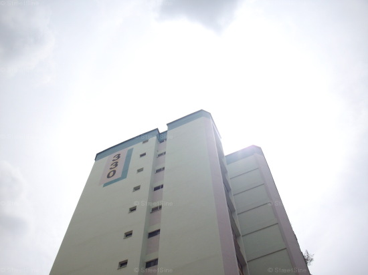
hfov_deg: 50.2
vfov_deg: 38.6
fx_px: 393
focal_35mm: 37
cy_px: 138
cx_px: 184
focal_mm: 6.2
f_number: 5.6
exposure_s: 1/800
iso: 80
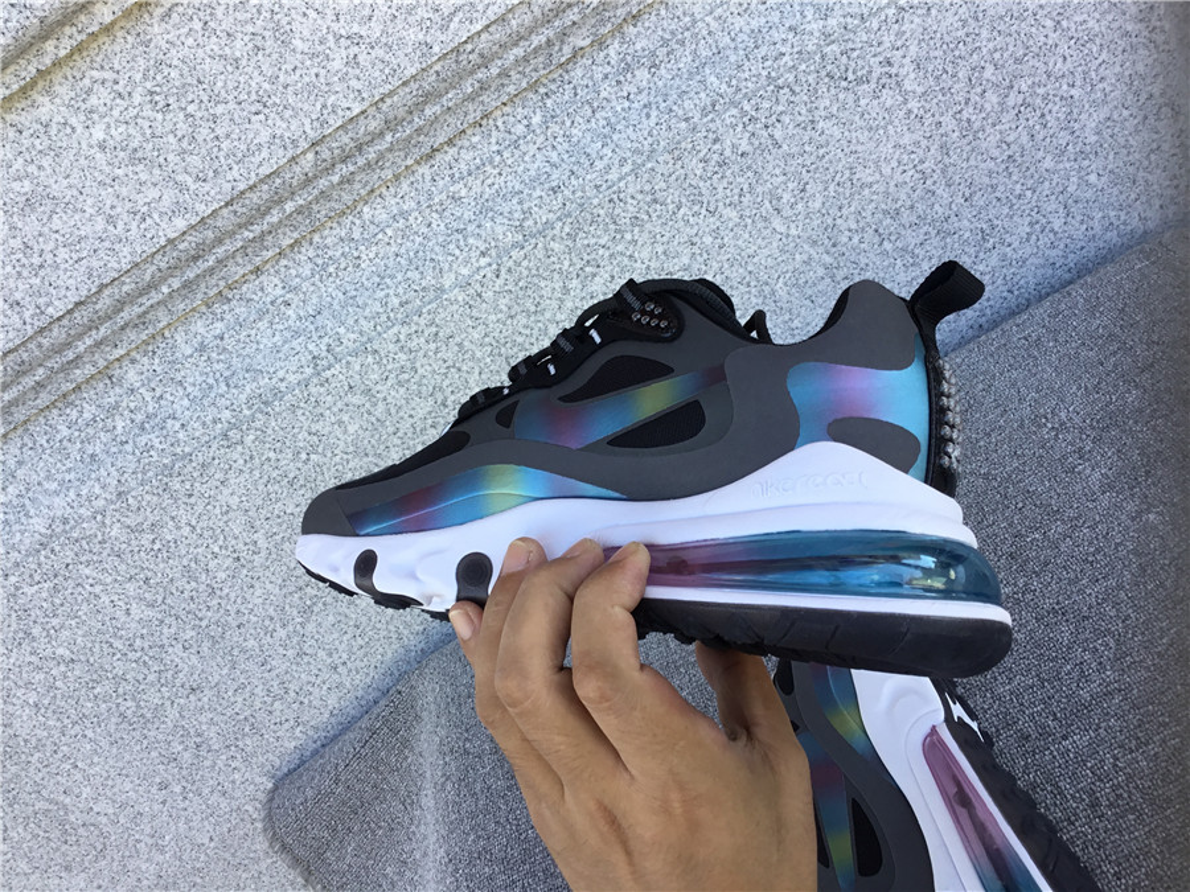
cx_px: 595
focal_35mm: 31
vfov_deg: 45.4
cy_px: 446
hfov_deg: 58.4
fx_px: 1066
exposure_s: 1/100
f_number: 2.4
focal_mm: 3.3
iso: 25
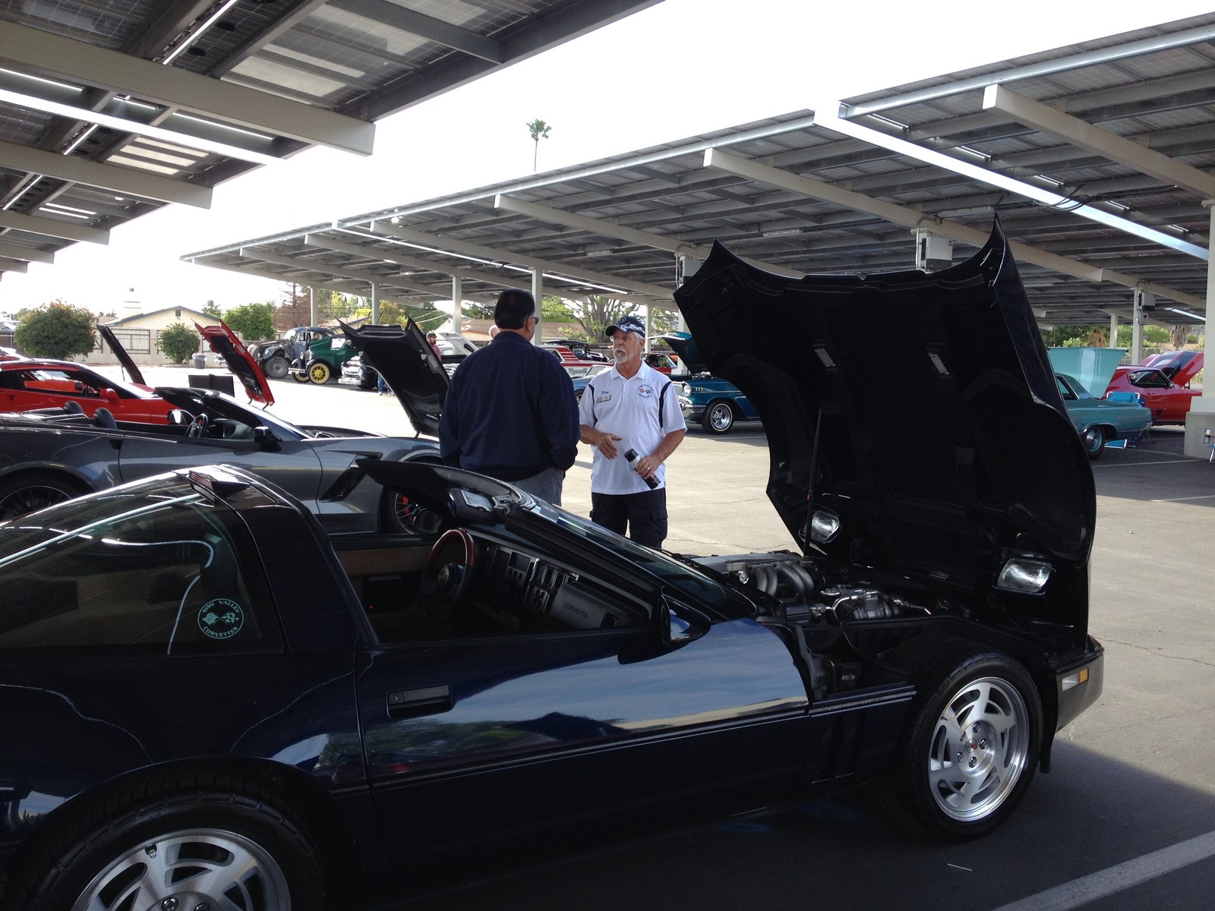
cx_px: 608
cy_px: 456
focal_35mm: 35
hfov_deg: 52.6
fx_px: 1228
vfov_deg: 40.7
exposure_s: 1/260
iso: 50
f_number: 2.4
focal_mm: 4.28
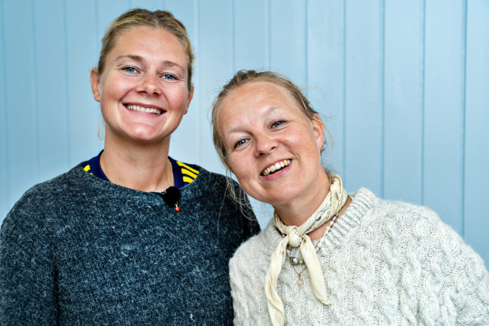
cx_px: 244
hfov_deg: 41.1
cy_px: 163
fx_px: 652
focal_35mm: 48
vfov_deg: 28.1
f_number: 4
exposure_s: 1/125
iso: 400
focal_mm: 48
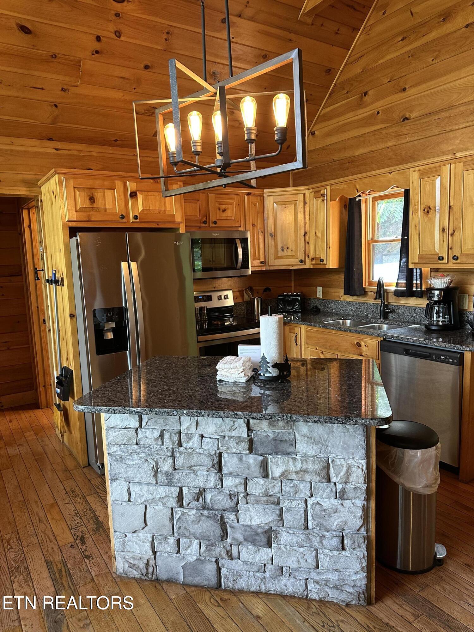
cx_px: 237
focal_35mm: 24
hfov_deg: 56.8
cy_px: 316
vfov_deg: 71.6
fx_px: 438
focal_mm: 6.86
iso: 250
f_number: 1.78
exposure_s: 1/60
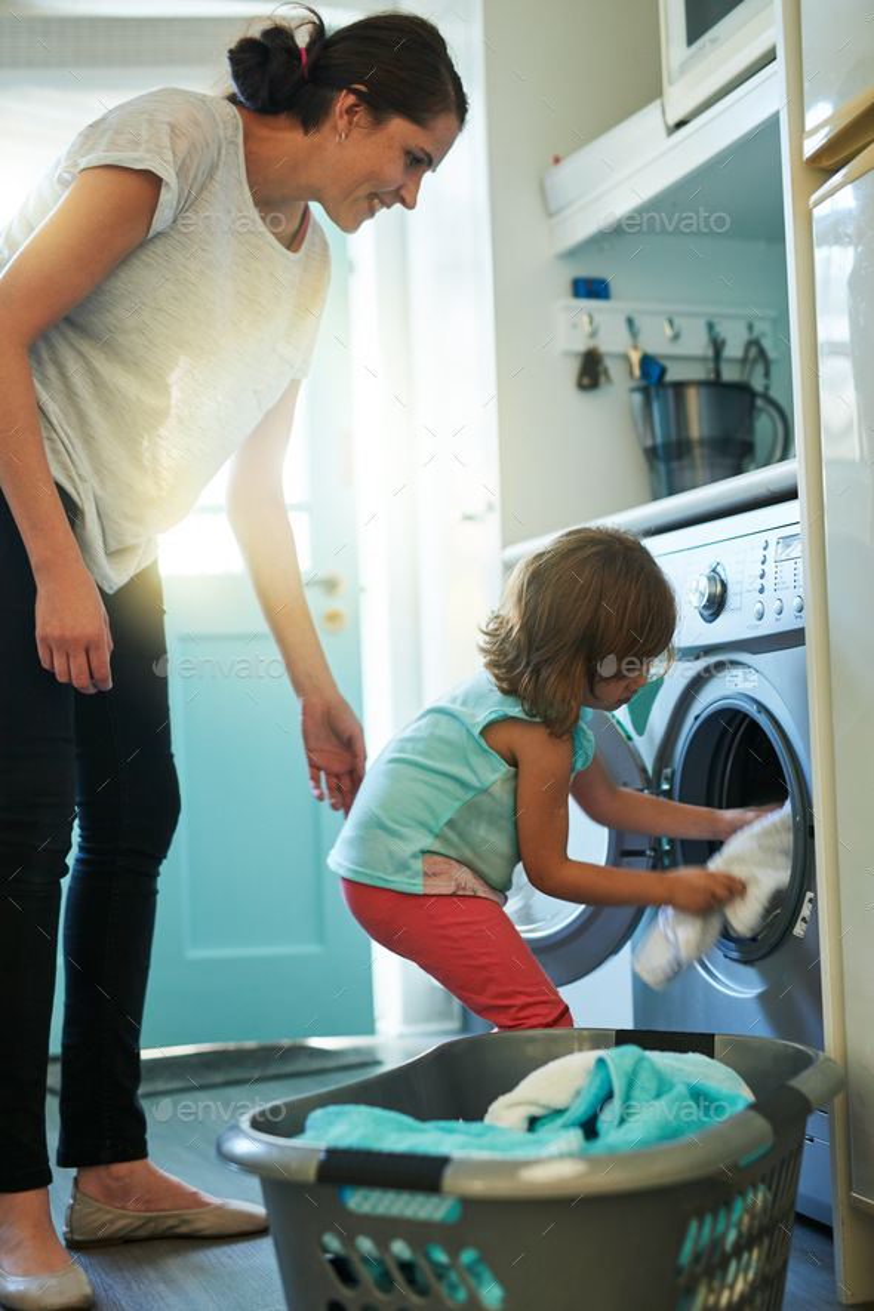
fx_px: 1821
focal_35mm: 50
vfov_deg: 39.6
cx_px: 437
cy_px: 656
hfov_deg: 27.0
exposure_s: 1/60
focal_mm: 50
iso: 200
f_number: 2.5
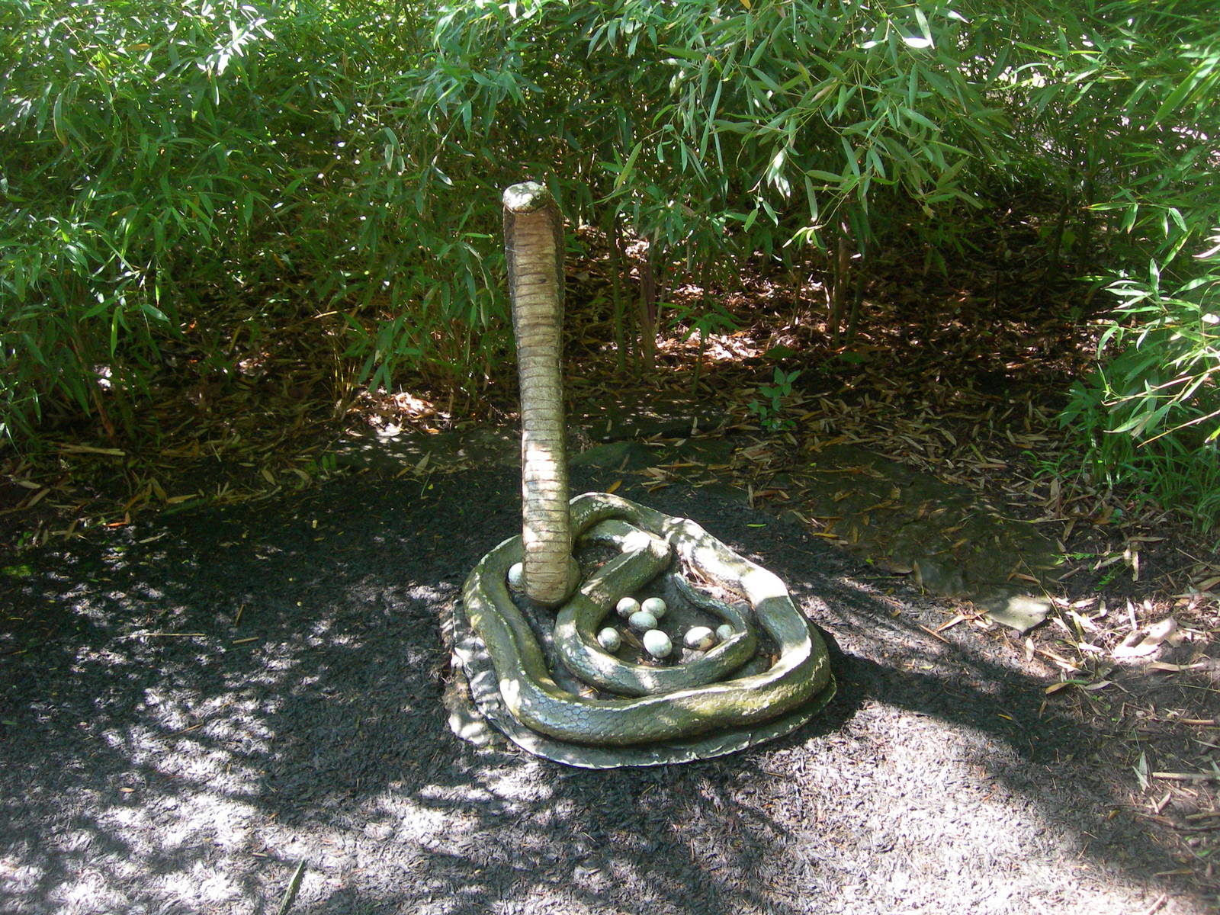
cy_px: 458
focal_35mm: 38
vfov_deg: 37.7
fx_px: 1339
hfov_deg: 49.0
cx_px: 610
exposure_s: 1/60
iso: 200
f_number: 2.8
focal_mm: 7.8
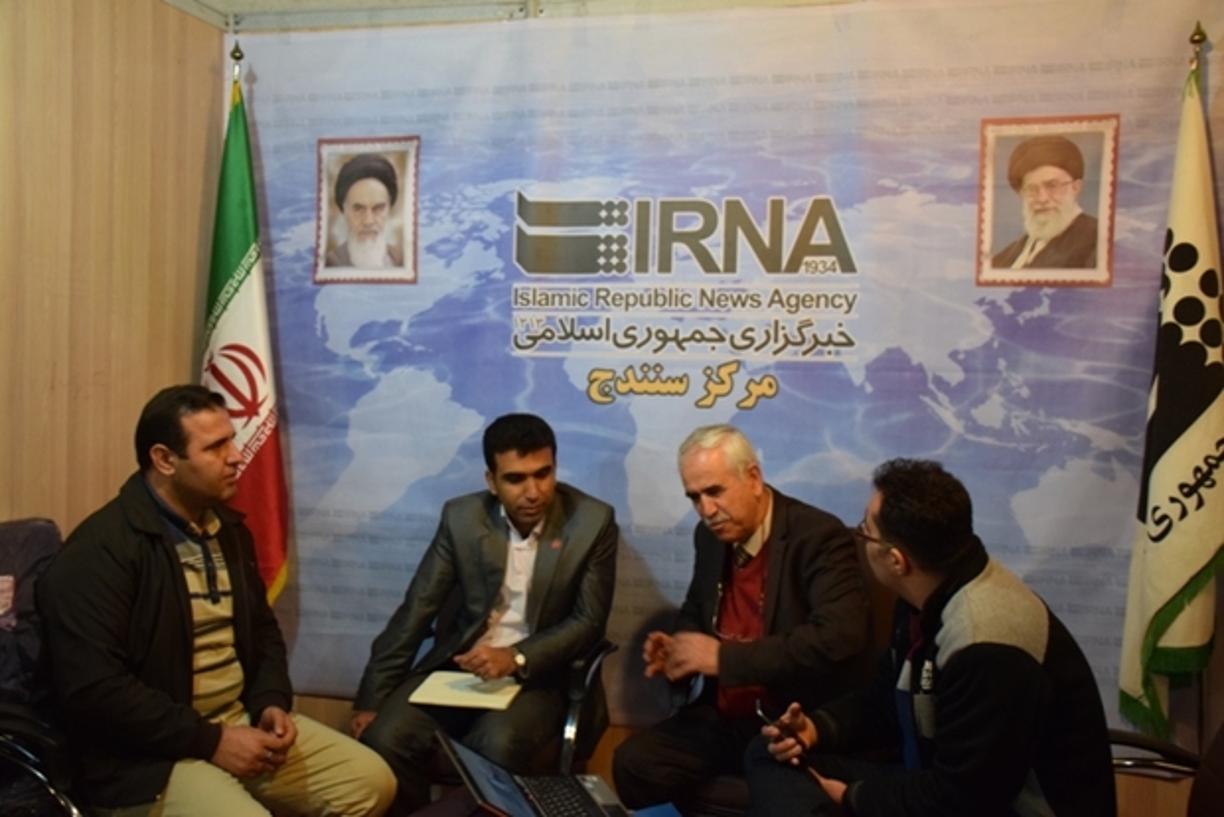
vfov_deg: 36.9
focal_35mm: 36
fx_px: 1225
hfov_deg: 53.1
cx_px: 612
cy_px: 408
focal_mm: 24
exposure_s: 1/50
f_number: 4.5
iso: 1600
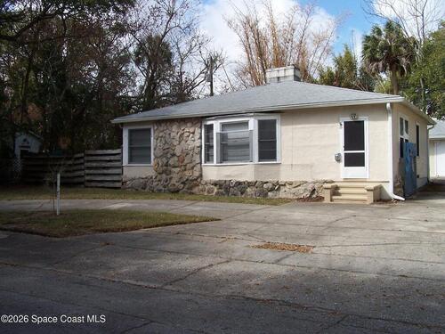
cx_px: 222
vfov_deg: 37.7
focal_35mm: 38
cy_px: 167
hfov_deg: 49.0
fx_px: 489
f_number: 4
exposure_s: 1/500
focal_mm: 6.3
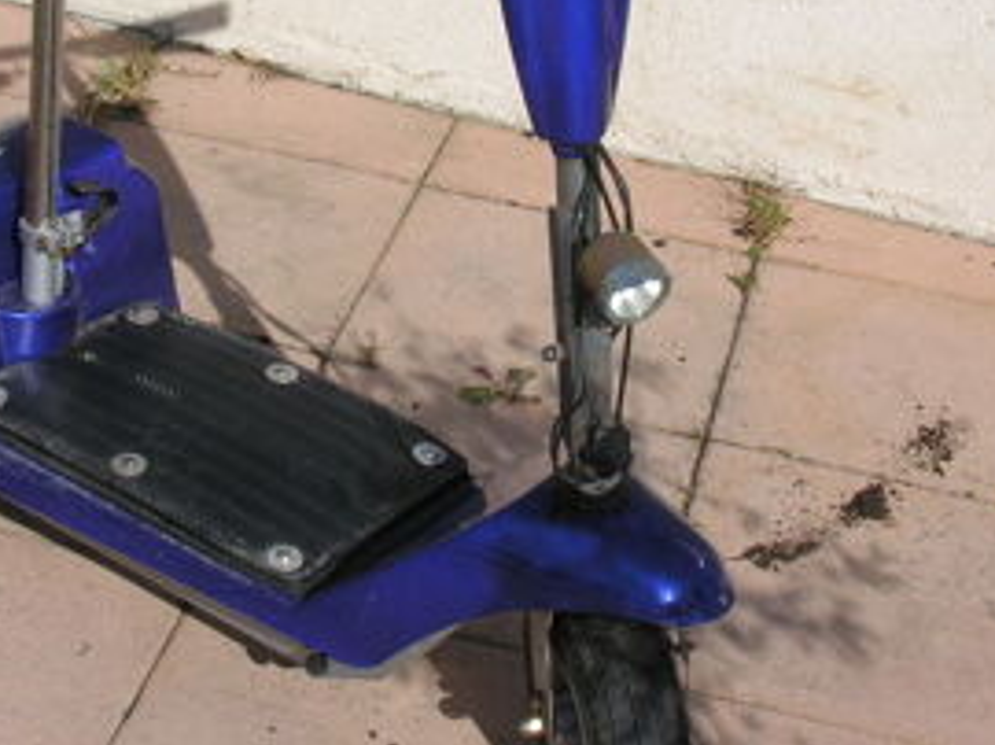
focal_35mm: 89
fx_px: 2556
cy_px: 173
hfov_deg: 22.0
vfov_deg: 16.5
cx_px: 453
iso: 50
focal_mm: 12.7
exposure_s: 1/234
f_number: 7.8
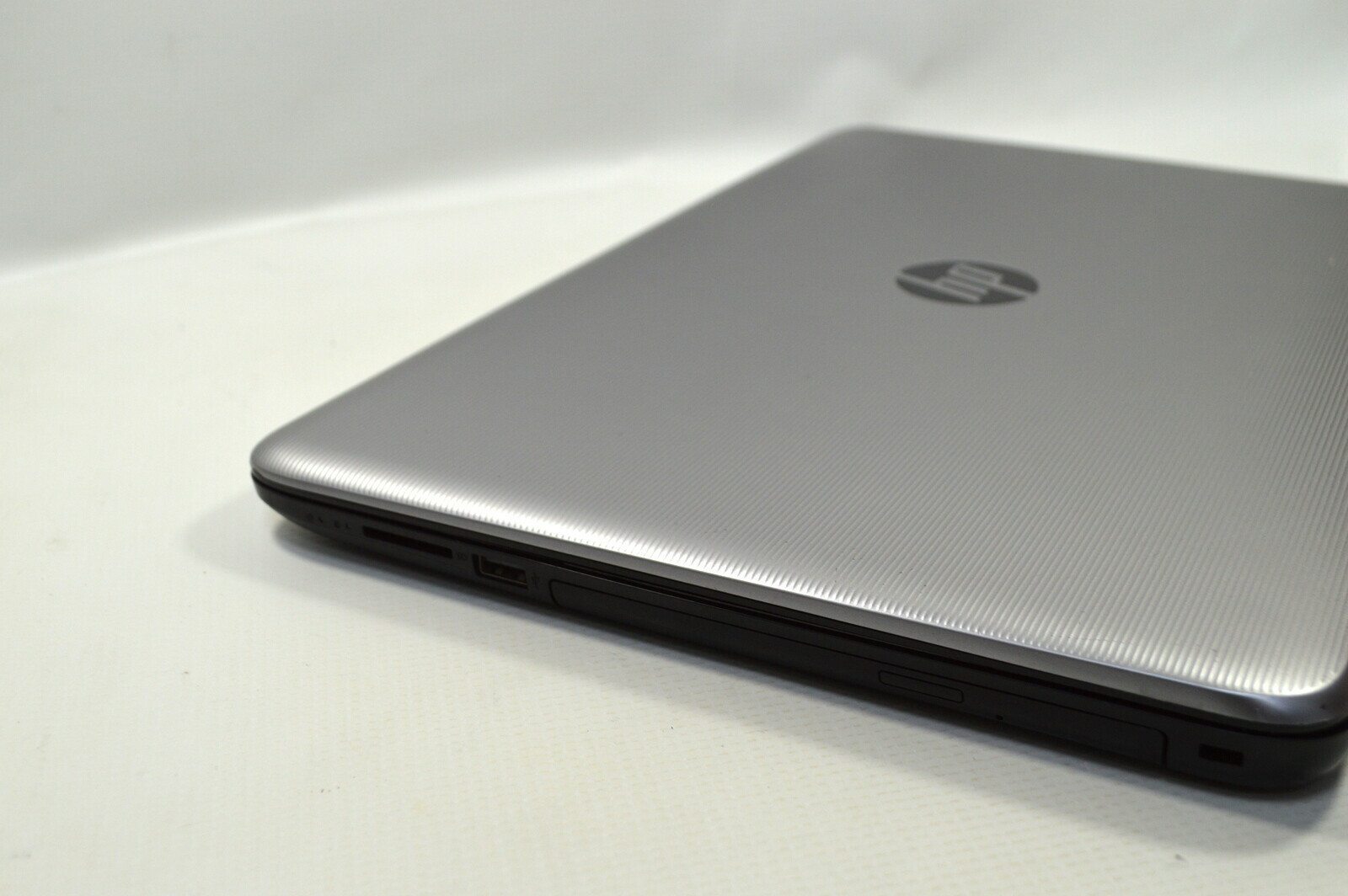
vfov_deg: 31.8
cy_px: 448
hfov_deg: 46.4
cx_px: 674
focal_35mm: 42
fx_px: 1571
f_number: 5.6
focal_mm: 28
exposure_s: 1/125
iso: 360
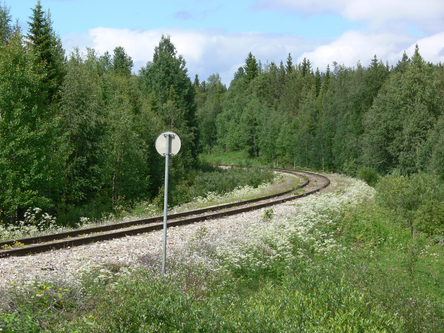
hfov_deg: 16.0
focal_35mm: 123
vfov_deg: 12.0
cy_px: 166
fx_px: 1578
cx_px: 222
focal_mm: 25.9
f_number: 5.6
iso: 80
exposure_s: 1/250
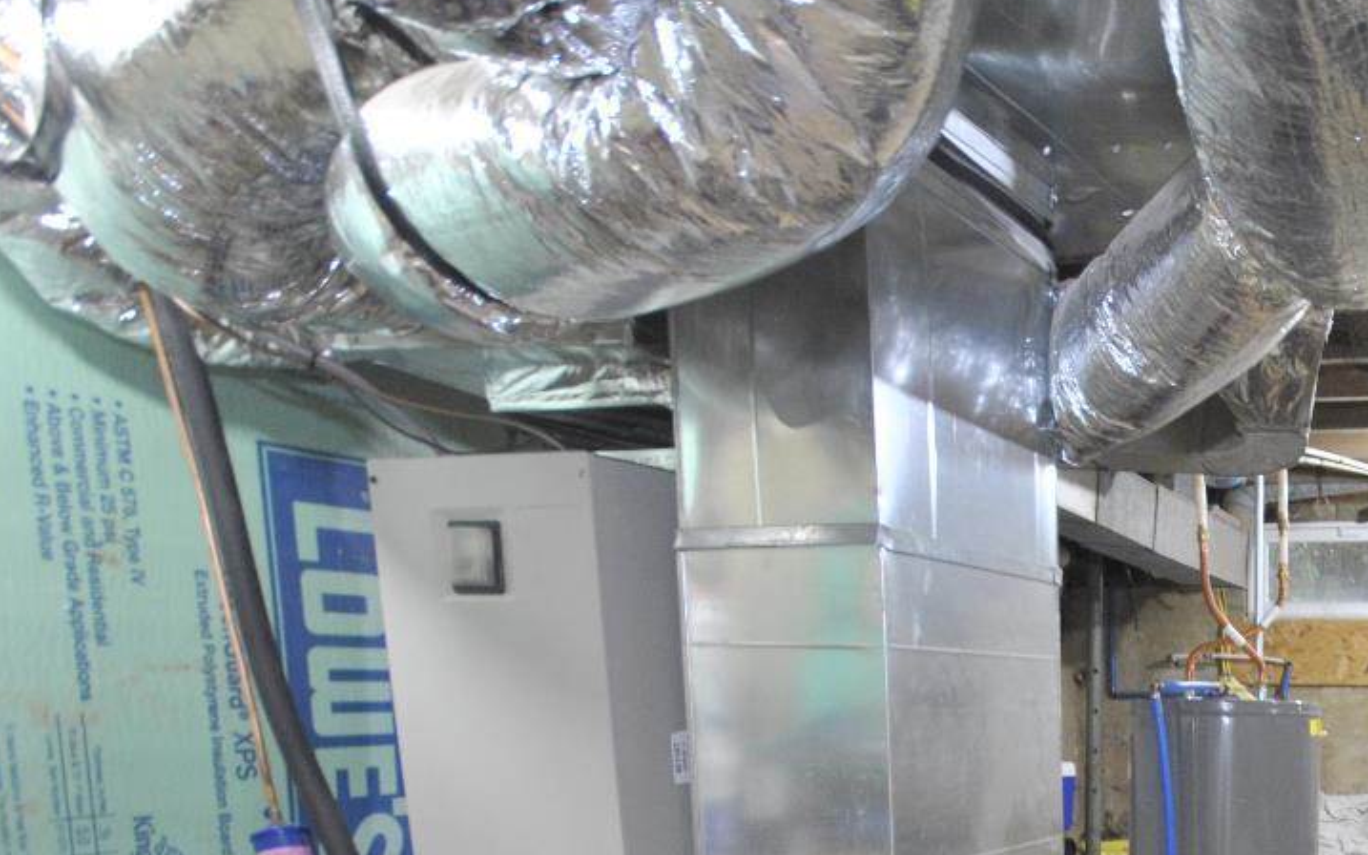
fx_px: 1193
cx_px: 1351
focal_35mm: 32
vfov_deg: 34.9
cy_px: 897
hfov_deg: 49.4
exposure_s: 1/10
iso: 400
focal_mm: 10
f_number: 4
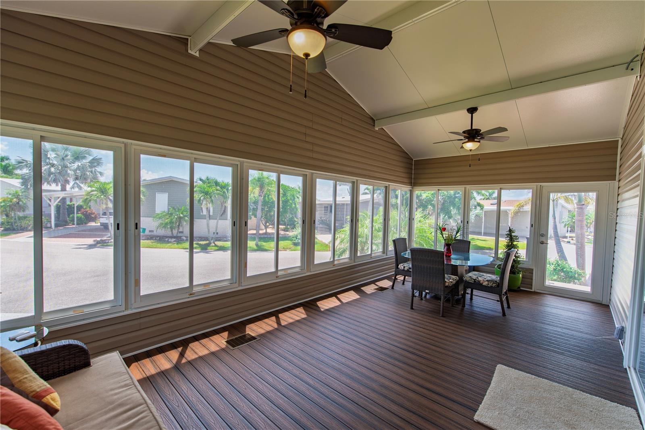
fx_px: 269
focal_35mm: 15
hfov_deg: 100.4
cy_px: 215
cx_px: 322
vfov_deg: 77.3
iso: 100
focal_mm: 15
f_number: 3.5
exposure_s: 1/50
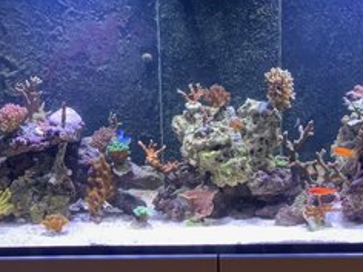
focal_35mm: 88
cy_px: 151
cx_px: 241
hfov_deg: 22.2
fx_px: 923
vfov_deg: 16.8
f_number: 2.4
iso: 160
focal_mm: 6
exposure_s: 1/50
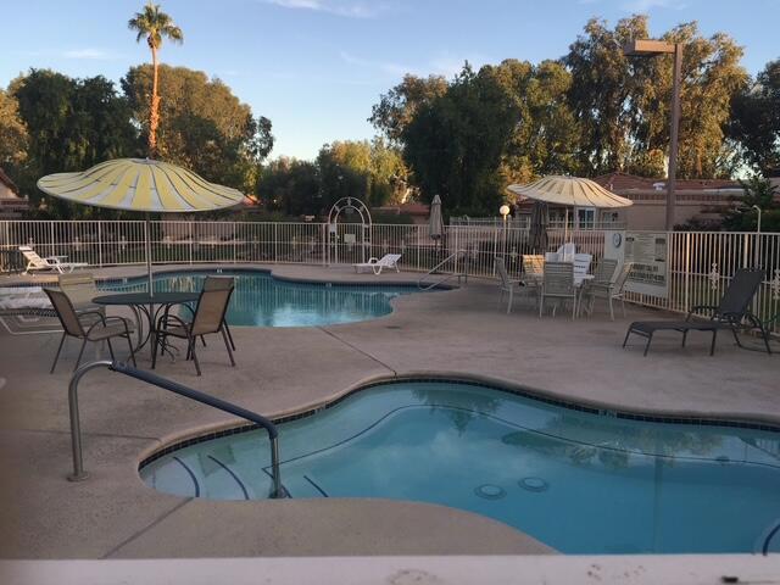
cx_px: 390
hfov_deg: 61.7
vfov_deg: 48.2
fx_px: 653
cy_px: 292
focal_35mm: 29
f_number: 2.2
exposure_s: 1/430
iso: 32
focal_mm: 4.15
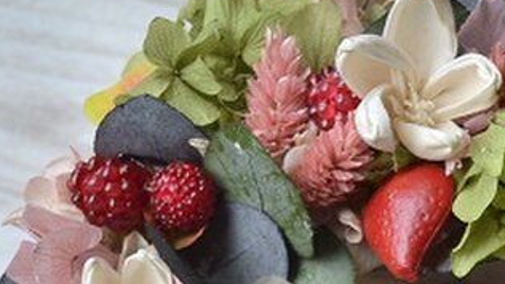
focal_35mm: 143
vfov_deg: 8.3
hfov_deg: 14.8
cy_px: 439
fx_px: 1916
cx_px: 475
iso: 400
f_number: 4.5
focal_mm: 30
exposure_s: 1/60
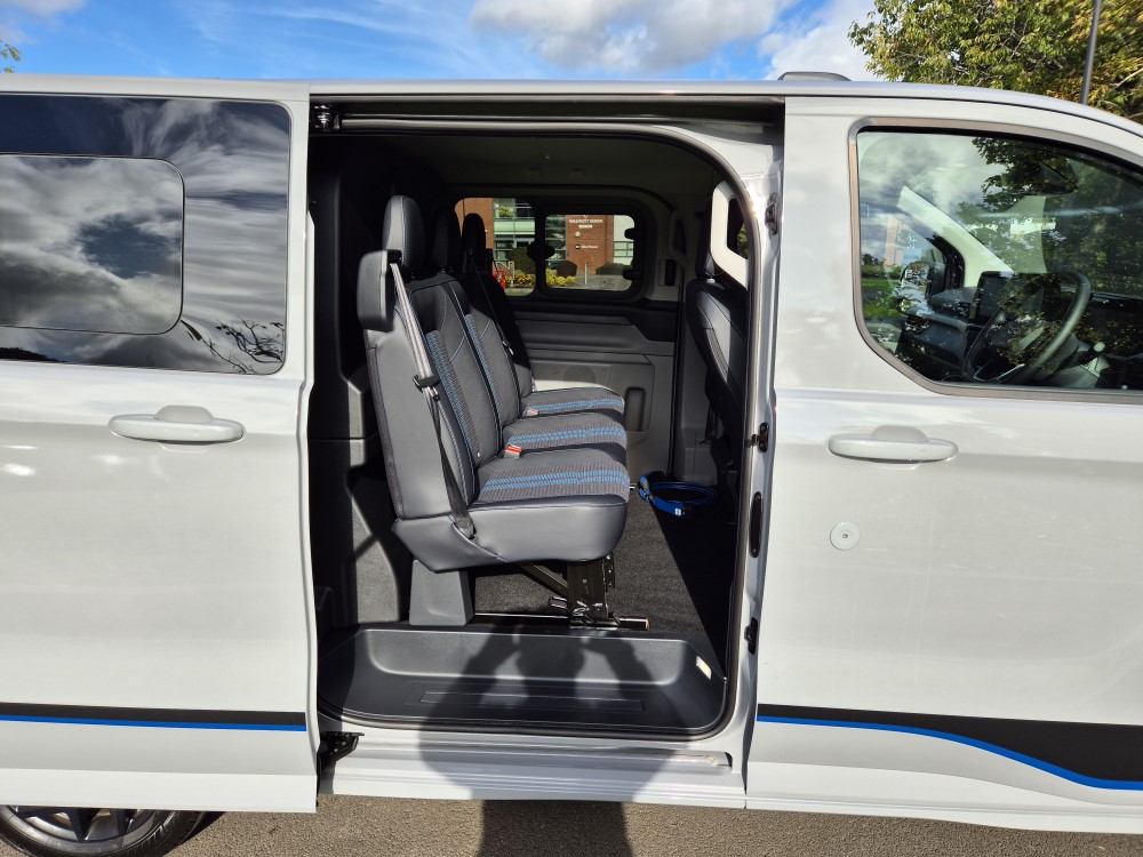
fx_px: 759
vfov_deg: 58.9
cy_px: 428
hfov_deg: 73.9
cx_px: 572
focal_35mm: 23
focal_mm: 5.4
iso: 25
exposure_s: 1/1172
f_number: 1.8
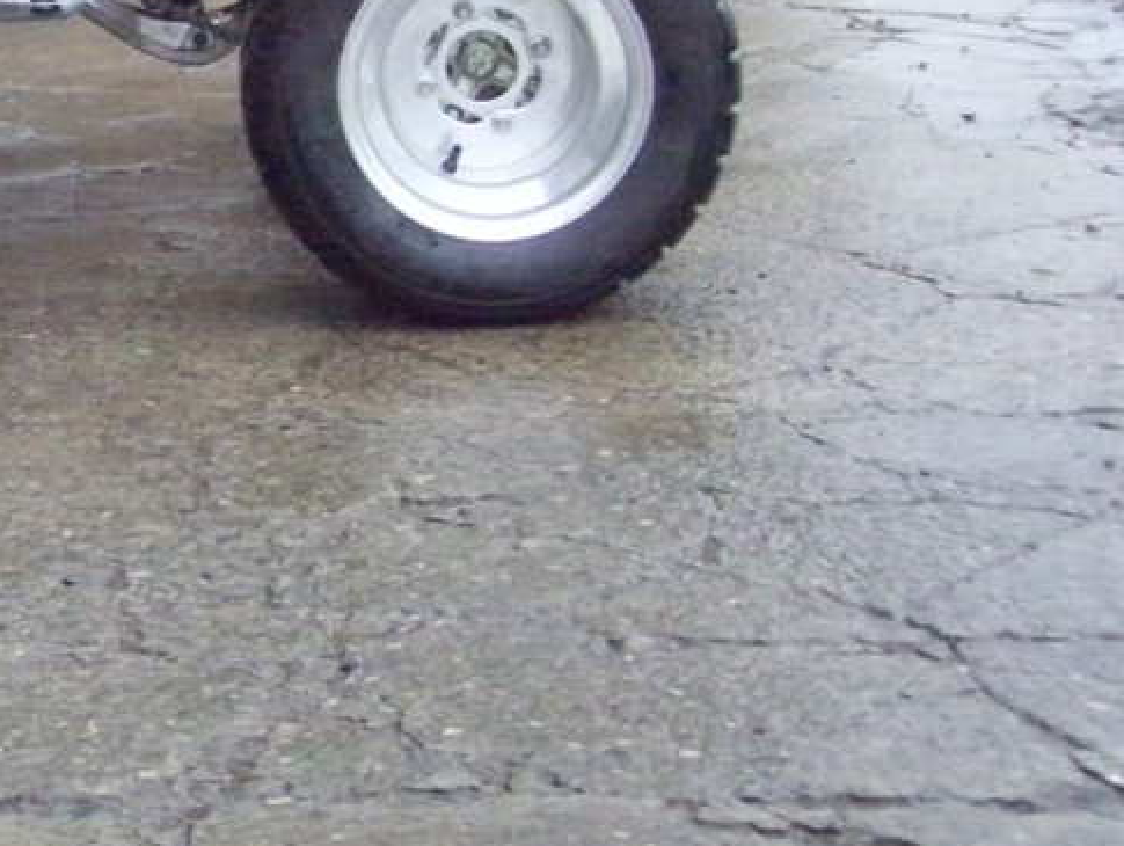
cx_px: -211
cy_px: 147
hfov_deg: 20.6
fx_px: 2893
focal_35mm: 89
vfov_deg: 16.5
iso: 800
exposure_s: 1/250
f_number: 2.7
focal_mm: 6
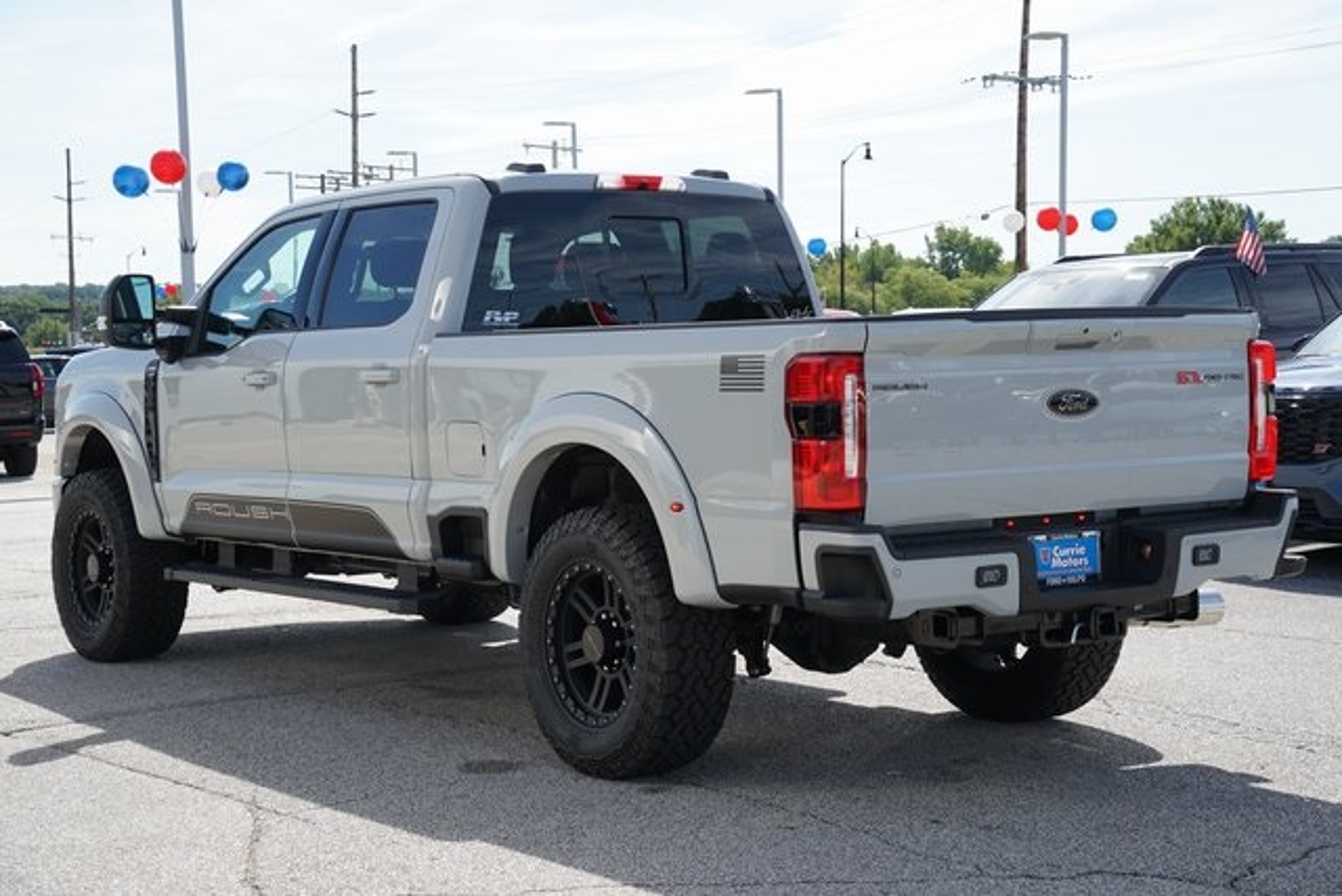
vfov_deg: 22.3
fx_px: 2274
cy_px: 448
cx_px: 671
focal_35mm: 61
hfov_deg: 32.9
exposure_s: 1/125
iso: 100
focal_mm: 61
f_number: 9
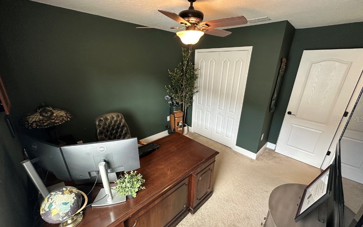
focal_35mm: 15
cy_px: 119
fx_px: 148
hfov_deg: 101.5
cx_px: 183
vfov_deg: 74.7
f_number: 2.2
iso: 200
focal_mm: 2.22
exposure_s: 1/60
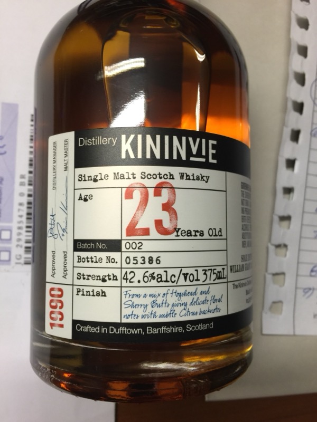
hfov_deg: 48.2
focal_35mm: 29
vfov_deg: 61.7
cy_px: 211
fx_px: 354
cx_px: 158
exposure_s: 1/15
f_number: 2.2
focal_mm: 4.15
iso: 32
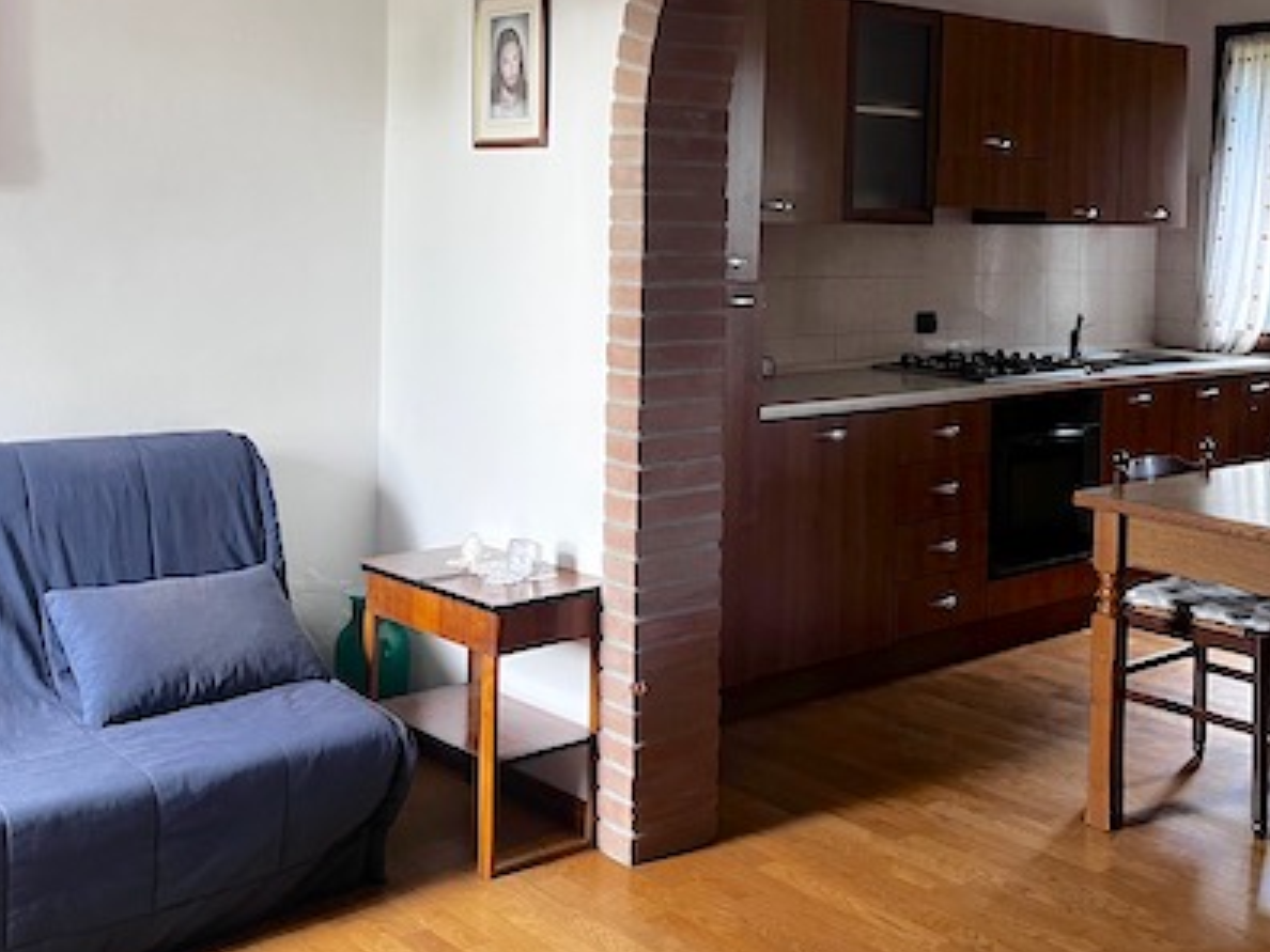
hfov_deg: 44.7
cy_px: 272
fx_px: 1541
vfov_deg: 33.8
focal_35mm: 42
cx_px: 693
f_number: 1.6
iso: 200
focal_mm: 5.1
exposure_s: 1/49
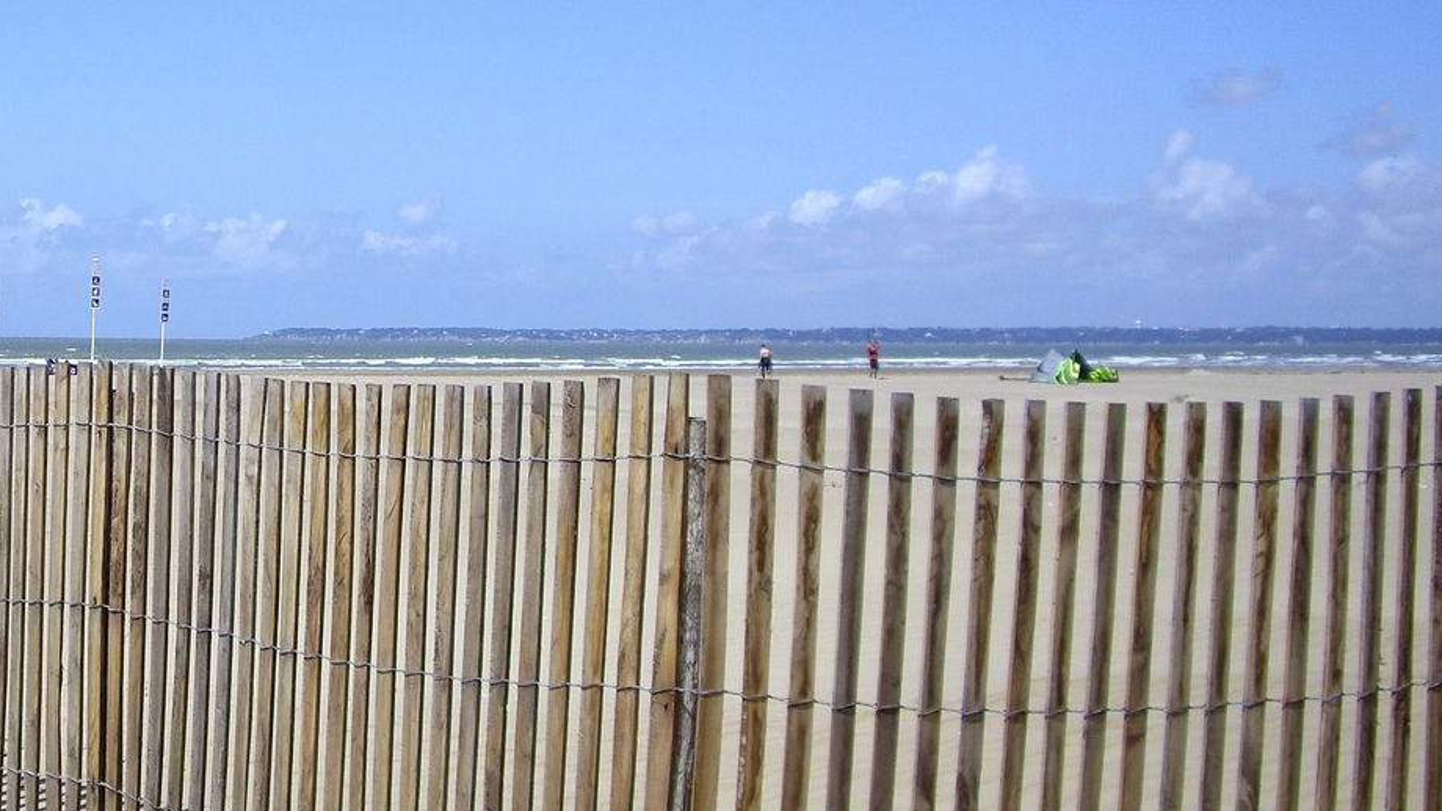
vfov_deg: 16.6
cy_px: 138
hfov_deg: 28.5
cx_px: 221
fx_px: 2752
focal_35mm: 72
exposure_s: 1/200
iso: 64
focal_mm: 7.9
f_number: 8
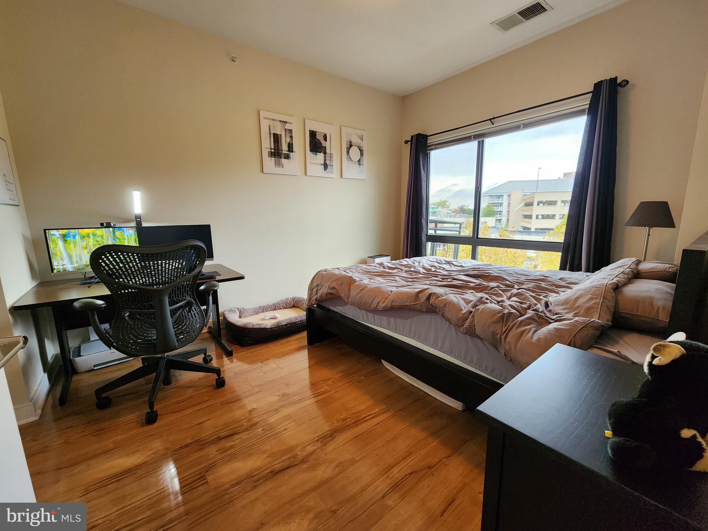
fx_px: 266
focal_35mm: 13
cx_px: 354
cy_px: 266
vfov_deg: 89.9
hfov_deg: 106.2
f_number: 2.2
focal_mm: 2.2
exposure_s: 1/60
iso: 320
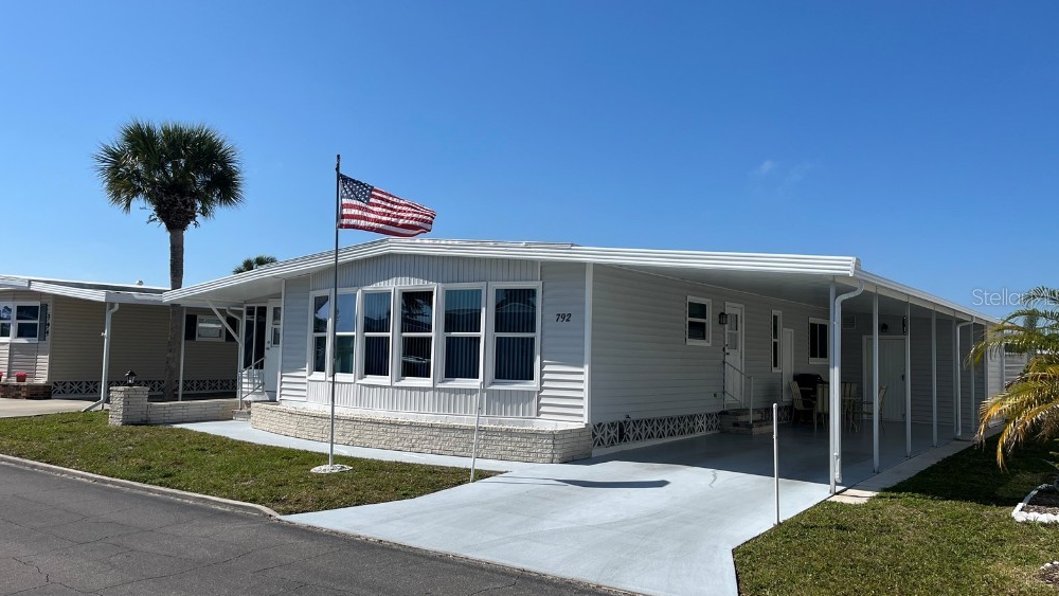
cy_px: 296
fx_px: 815
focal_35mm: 29
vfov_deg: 40.2
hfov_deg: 66.1
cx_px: 530
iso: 50
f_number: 1.6
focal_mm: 5.1
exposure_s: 1/5848
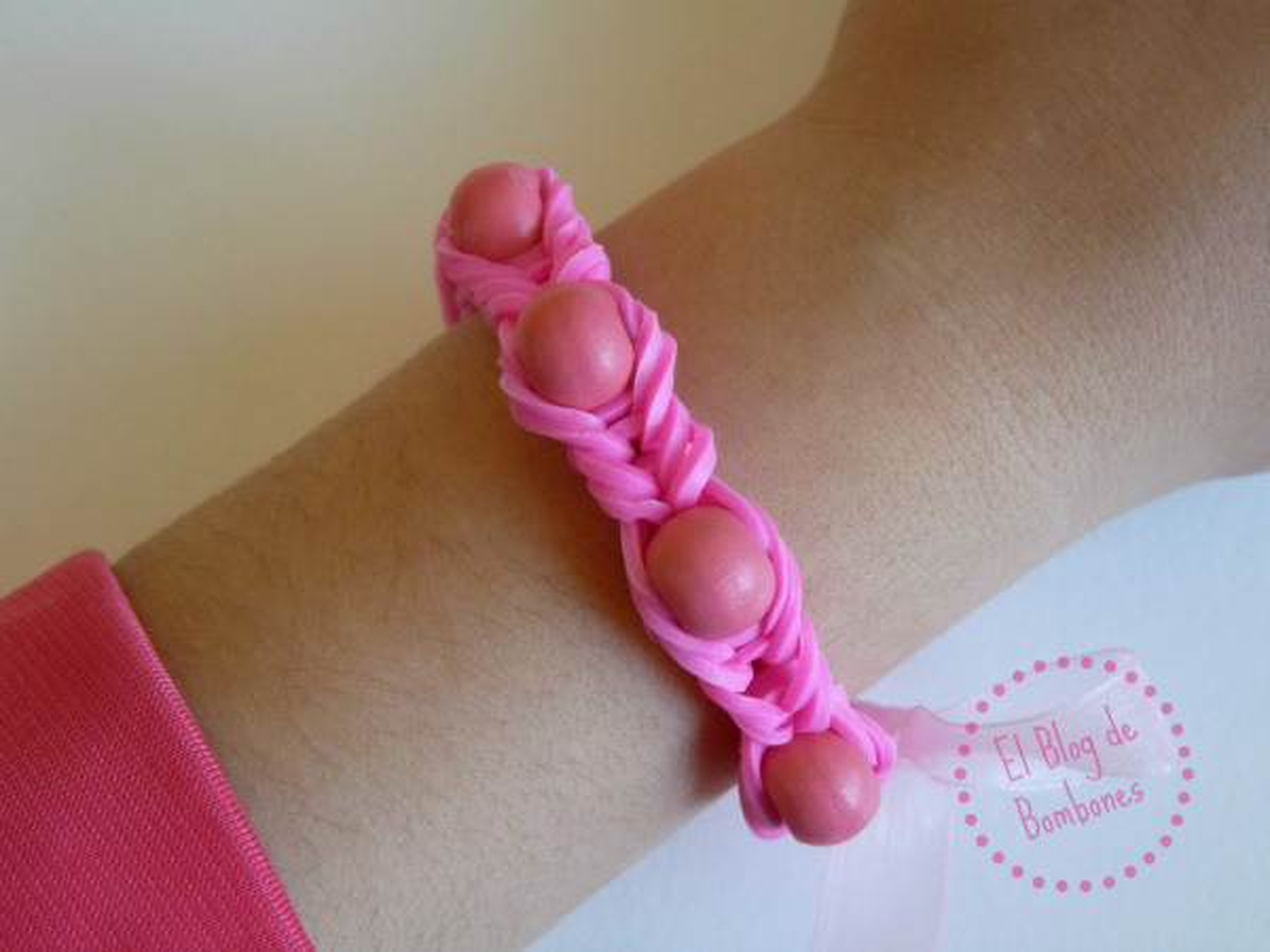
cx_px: 635
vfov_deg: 18.2
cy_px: 476
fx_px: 2972
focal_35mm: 81
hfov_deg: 24.1
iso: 320
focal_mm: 14.4
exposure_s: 1/40
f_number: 3.4
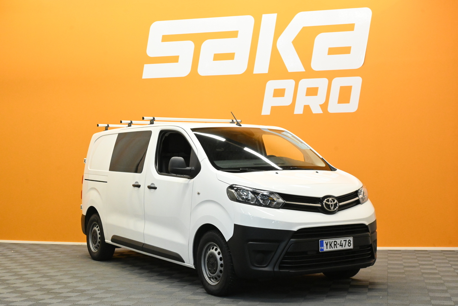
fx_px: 630
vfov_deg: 27.3
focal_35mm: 50
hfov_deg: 40.0
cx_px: 229
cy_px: 153
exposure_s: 1/50
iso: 4500
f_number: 11
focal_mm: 33
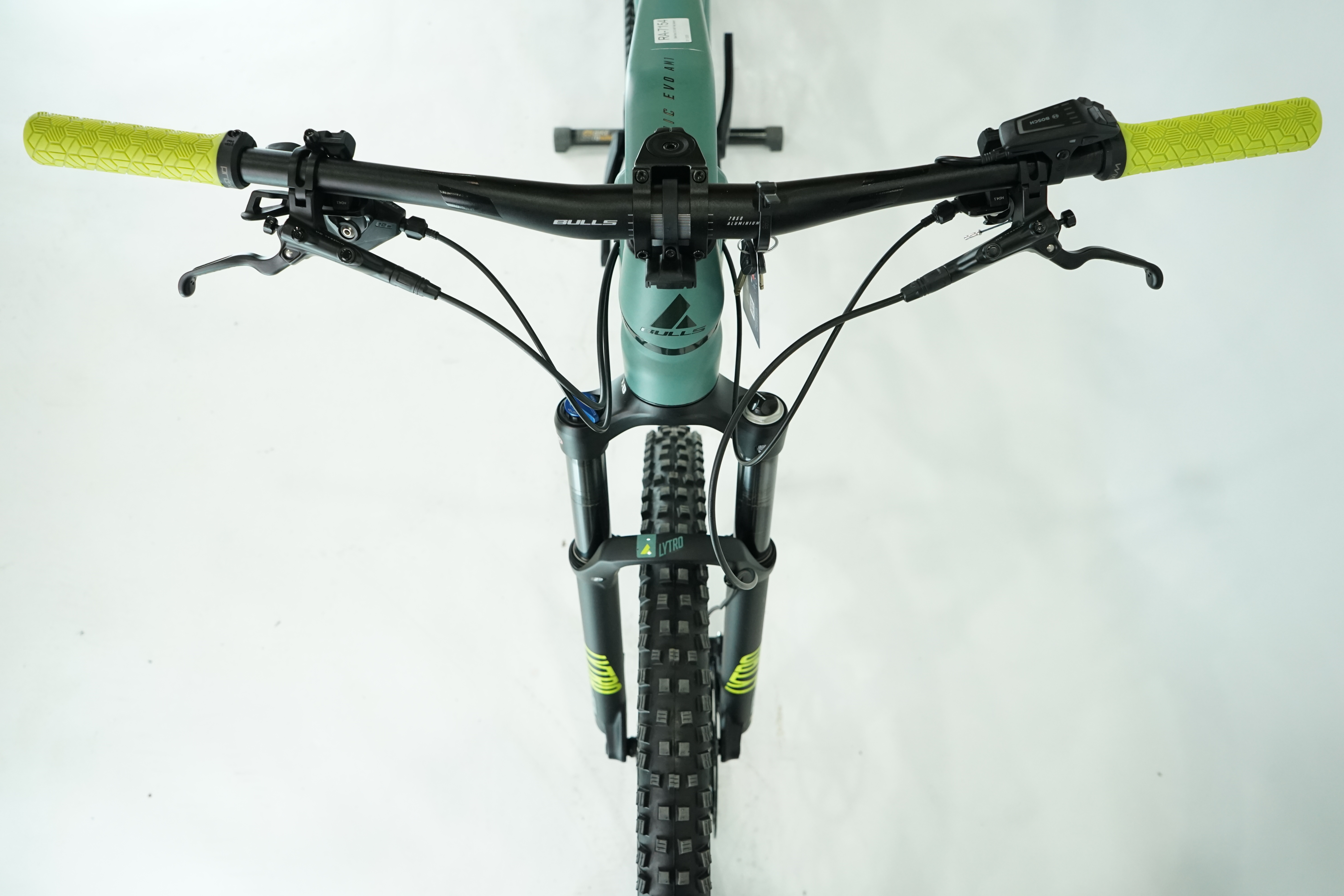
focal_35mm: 28
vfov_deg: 46.4
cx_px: 672
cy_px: 448
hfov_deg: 65.5
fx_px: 1045
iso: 1600
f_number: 5.6
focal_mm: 28
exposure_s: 1/200
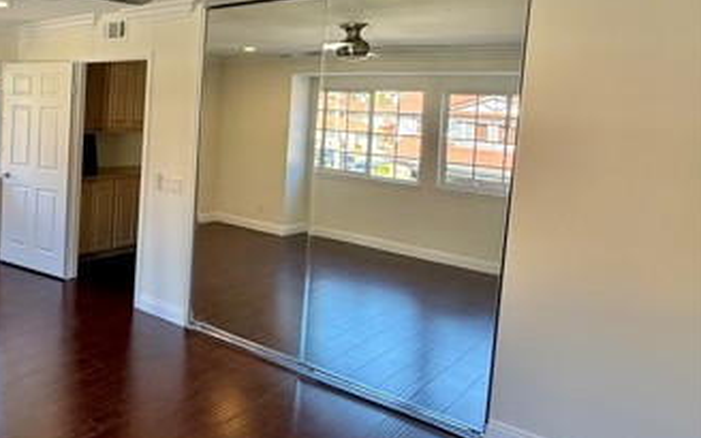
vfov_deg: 42.6
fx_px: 554
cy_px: 145
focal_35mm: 29
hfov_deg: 53.2
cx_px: 24
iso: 100
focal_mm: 2.22
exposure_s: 1/99
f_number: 2.2
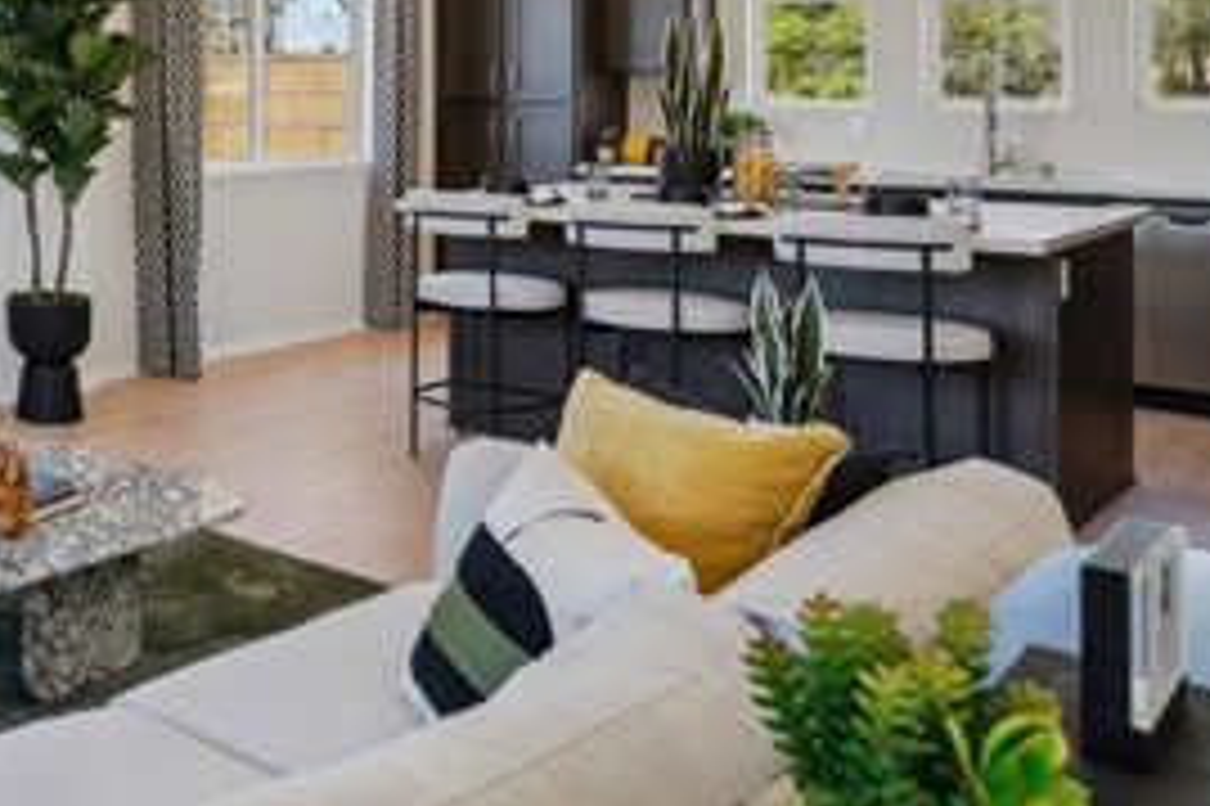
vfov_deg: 33.5
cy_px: 113
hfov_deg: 39.8
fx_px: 1276
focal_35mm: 38
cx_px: -162
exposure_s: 1/30
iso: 200
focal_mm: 16
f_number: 7.1
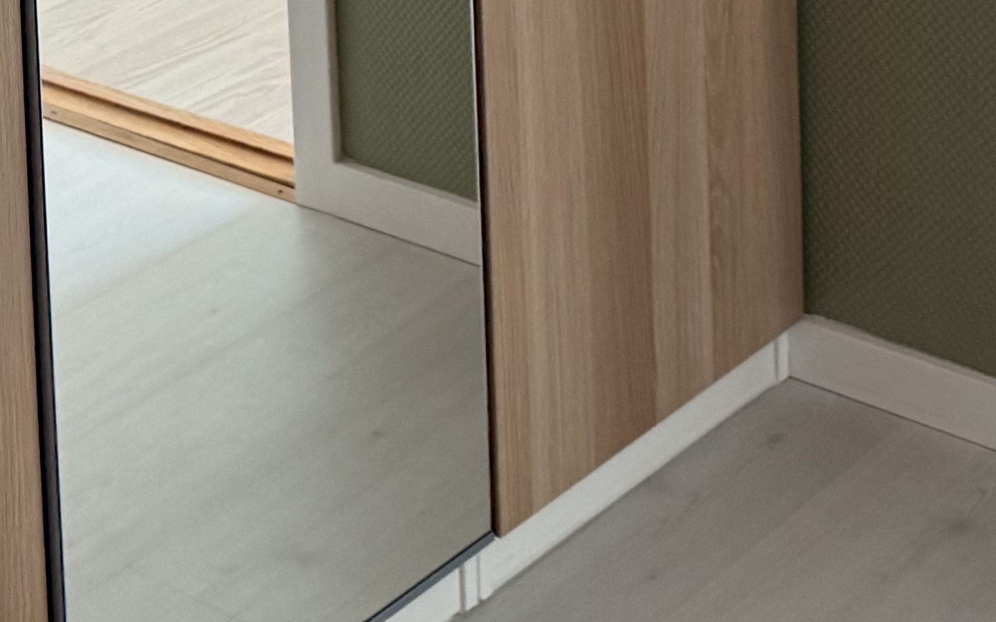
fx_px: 2579
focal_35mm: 95
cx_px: 263
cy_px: -621
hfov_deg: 21.7
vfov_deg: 12.2
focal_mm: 6.76
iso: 160
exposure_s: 1/100
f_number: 1.78
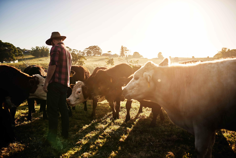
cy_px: 79
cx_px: 118
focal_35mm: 35
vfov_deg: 37.9
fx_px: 230
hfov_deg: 54.4
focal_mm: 35
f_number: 2.5
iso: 320
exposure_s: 1/4000
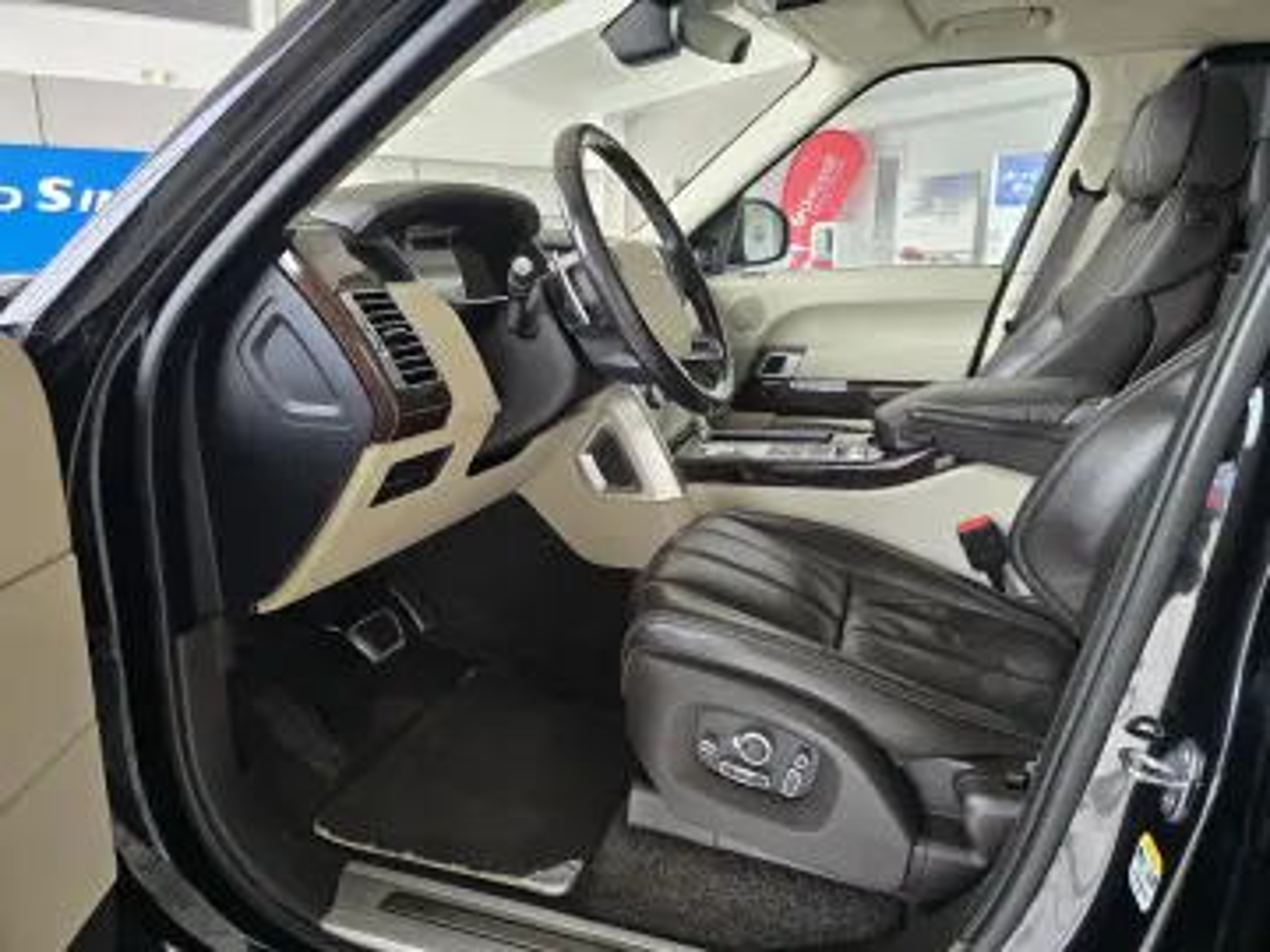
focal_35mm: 23
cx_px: 635
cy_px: 476
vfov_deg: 58.9
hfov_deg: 73.9
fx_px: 844
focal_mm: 6.3
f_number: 1.7
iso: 200
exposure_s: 1/100
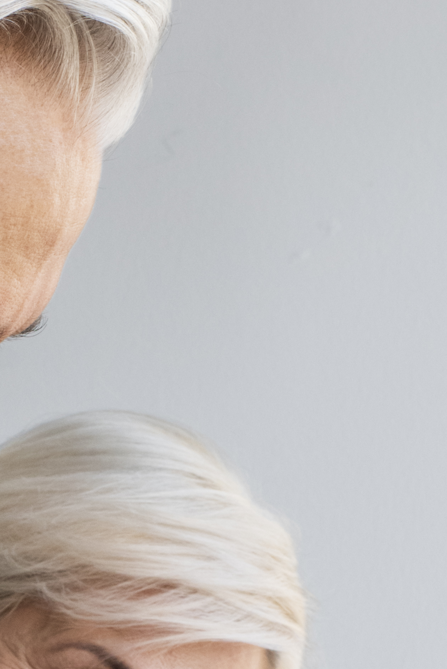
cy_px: 739
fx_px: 2493
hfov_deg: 10.1
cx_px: -42
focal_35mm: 134
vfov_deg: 14.9
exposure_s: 1/125
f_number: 9
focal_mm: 35
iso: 800
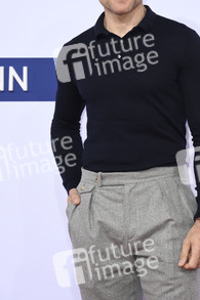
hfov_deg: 11.8
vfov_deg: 17.6
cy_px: 110
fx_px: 968
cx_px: 135
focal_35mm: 116
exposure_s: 1/200
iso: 800
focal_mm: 85
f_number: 5.6
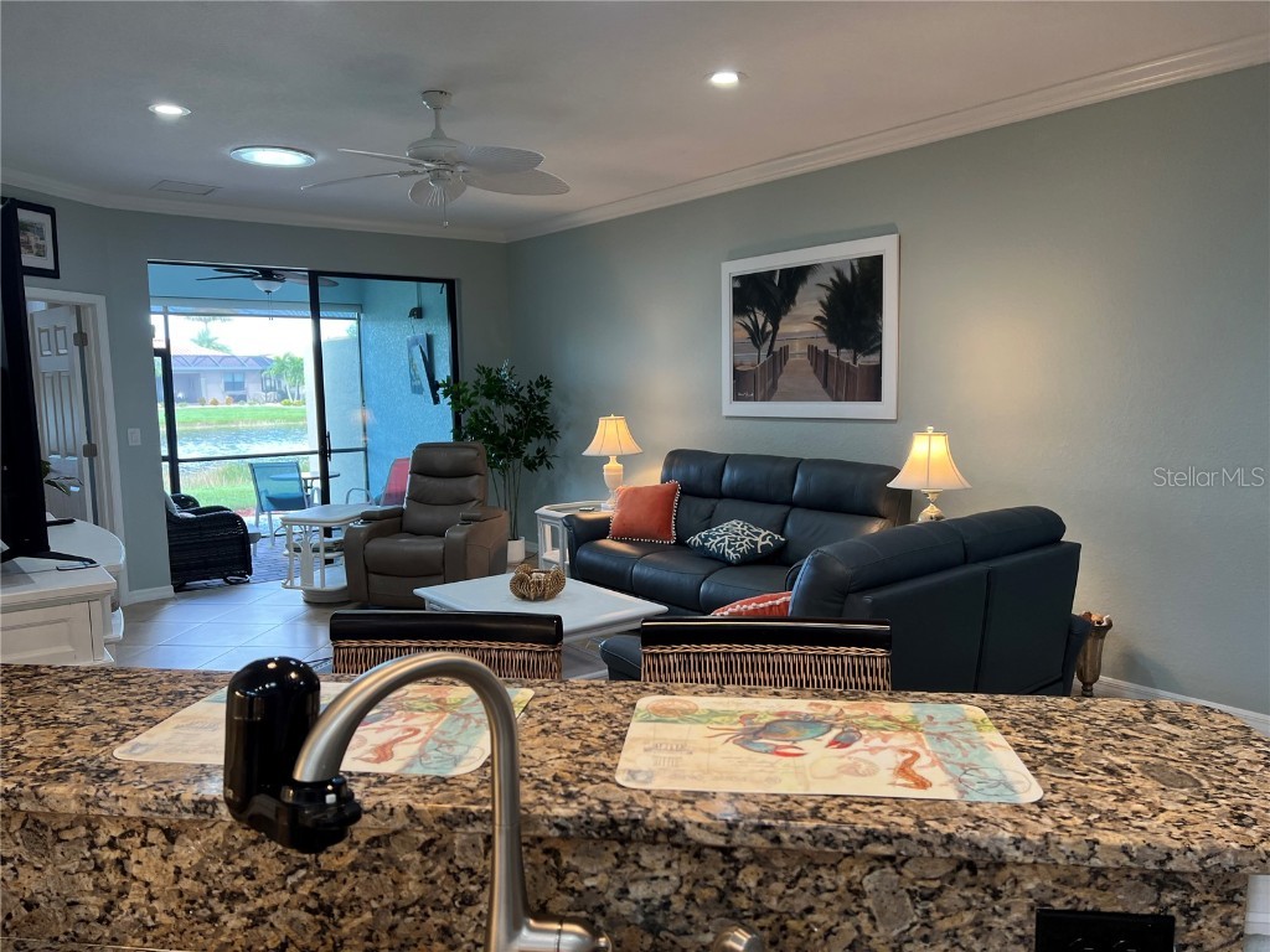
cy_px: 476
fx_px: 954
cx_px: 635
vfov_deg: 53.1
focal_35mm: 26
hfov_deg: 67.3
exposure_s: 1/120
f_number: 1.5
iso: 125
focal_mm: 5.7
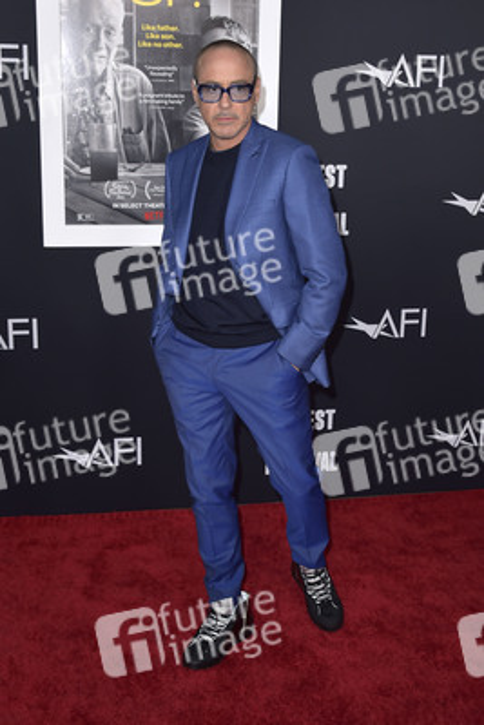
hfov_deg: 36.9
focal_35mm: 36
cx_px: 242
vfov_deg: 53.1
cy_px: 362
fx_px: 725
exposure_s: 1/200
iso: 500
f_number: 6.3
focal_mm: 36
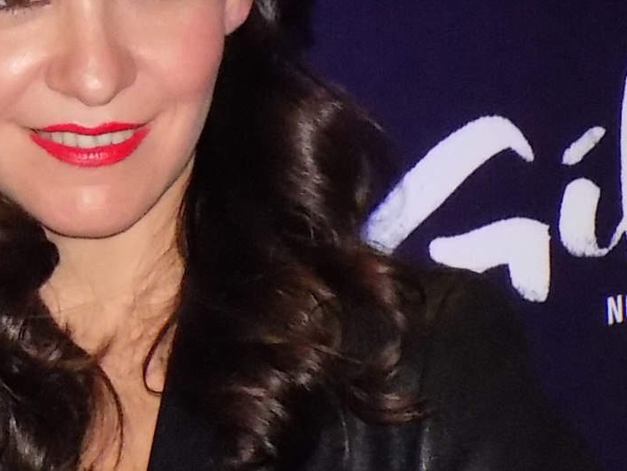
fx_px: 4583
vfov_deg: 5.9
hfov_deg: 7.7
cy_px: 294
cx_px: -283
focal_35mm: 253
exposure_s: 1/30
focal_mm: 13.9
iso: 640
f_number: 4.3
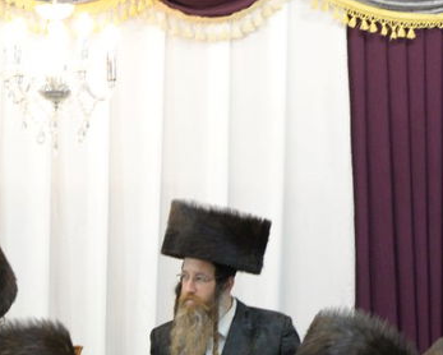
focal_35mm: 265
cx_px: 27
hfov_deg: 7.3
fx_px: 3476
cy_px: 452
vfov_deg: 5.8
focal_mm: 70
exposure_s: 1/60
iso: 2000
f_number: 5.6
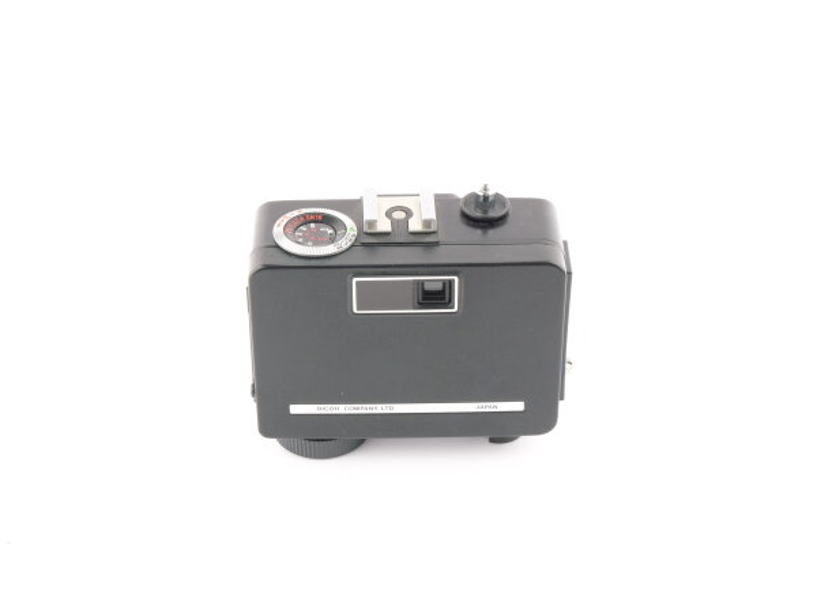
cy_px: 306
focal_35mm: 74
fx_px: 1747
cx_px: 408
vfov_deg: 19.9
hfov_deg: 26.3
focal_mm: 37
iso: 160
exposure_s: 1/200
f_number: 11
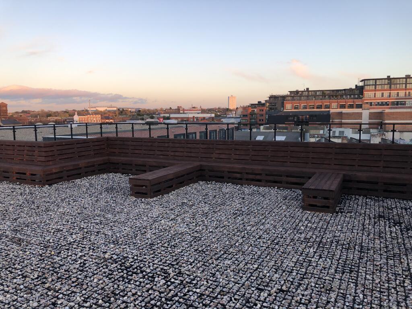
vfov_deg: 49.7
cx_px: 206
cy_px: 154
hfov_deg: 63.4
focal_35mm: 28
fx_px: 333
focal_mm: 4
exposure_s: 1/120
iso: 25
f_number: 1.8
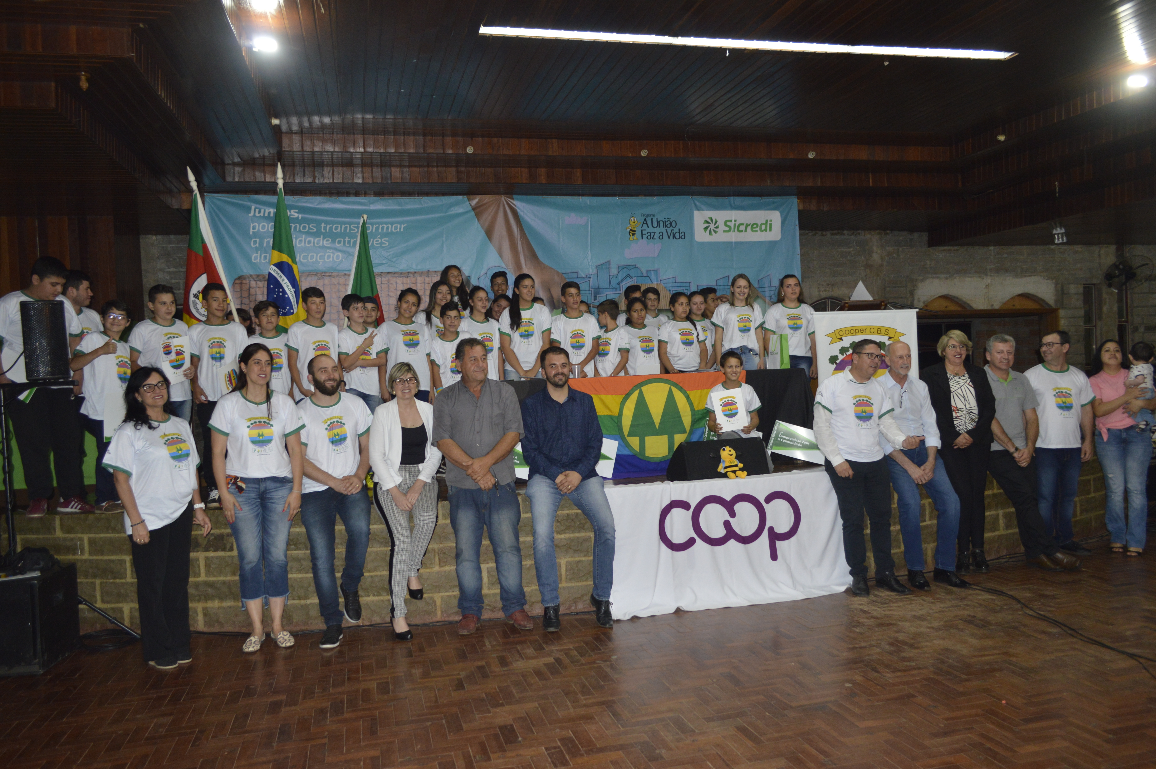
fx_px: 866
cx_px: 578
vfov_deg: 47.8
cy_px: 384
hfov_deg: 67.4
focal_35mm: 27
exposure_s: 1/60
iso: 640
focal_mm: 18
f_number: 3.5
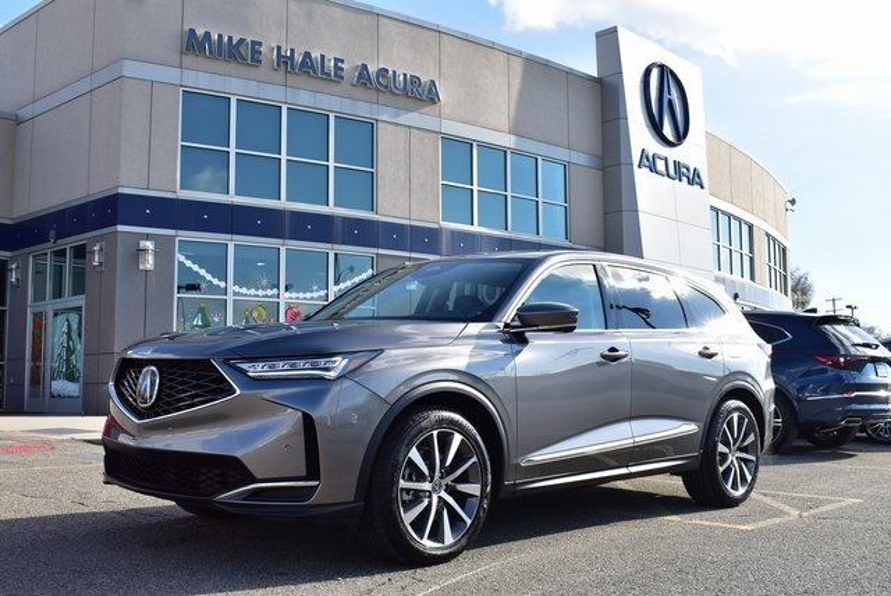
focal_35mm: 39
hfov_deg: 49.5
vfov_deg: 34.3
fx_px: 966
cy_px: 298
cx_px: 446
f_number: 8
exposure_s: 1/250
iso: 100
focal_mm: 26
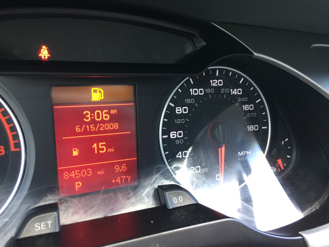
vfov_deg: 48.2
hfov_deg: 61.7
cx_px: 164
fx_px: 276
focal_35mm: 29
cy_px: 124
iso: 125
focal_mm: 4.15
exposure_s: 1/30
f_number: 2.2
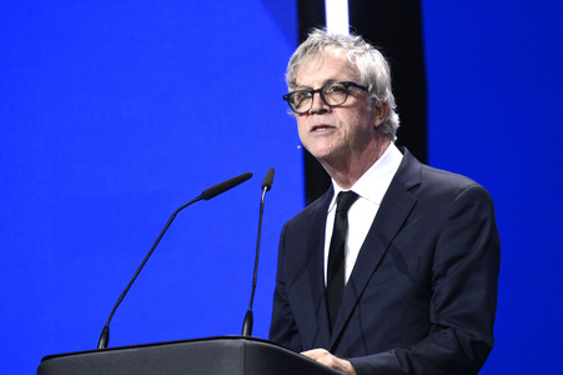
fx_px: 6251
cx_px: 282
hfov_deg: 5.2
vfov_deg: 3.4
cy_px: 188
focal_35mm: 400
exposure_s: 1/200
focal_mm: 400
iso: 10000
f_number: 5.6
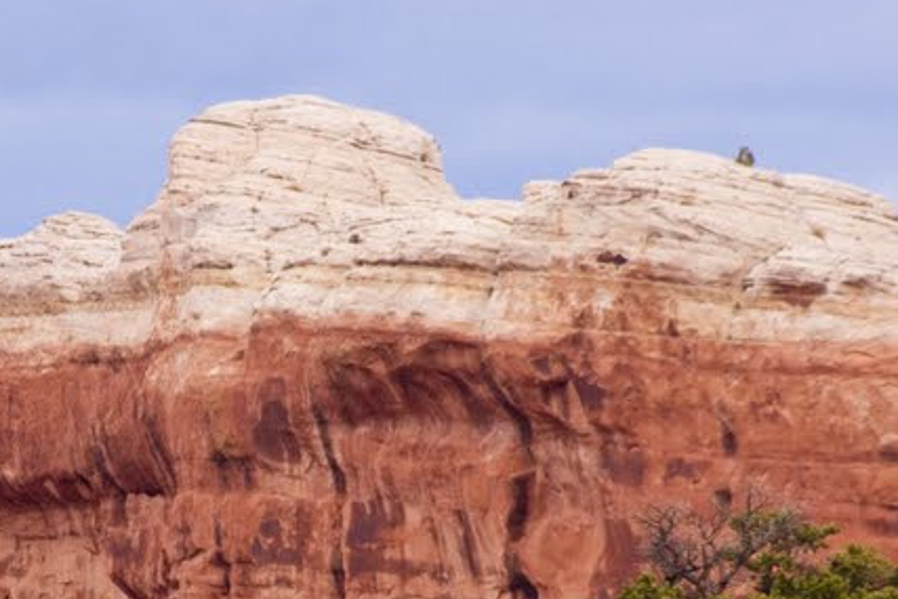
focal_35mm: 898
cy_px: 721
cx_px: 221
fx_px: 22406
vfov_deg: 1.5
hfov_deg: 2.3
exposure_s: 1/125
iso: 200
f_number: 10
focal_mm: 250
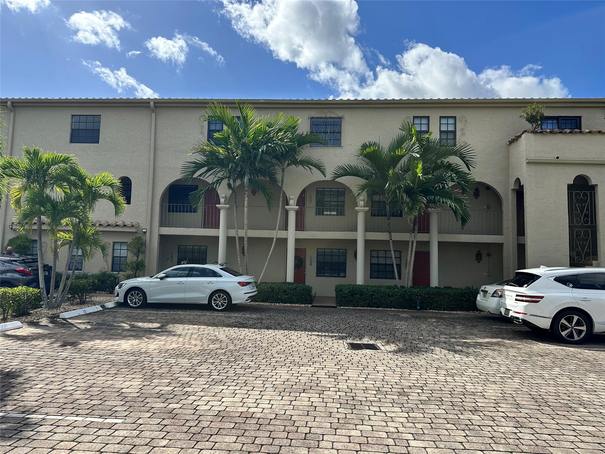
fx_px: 419
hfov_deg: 71.6
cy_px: 227
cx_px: 302
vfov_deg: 56.8
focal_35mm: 24
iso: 80
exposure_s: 1/4762
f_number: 1.78
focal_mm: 6.86
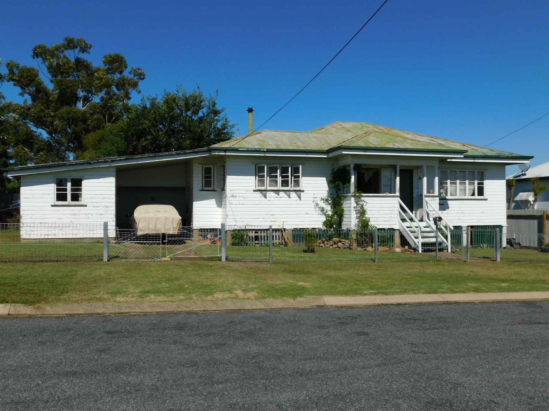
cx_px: 274
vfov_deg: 46.8
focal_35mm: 30
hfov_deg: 60.0
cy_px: 206
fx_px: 476
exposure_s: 1/1000
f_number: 6.4
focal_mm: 5.3
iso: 125
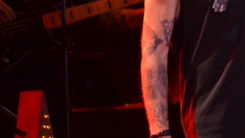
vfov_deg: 1.2
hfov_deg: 2.1
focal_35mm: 1027
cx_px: 245
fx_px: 6674
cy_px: -7
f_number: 5.6
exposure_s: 1/125
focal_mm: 200
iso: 800
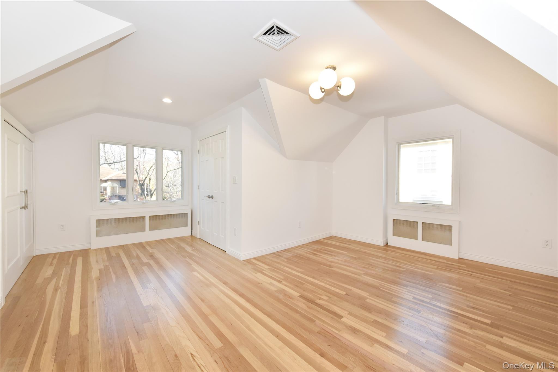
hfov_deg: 104.2
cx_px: 279
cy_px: 186
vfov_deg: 81.2
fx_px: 217
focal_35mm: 14
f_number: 13
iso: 1250
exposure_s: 1/50
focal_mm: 14
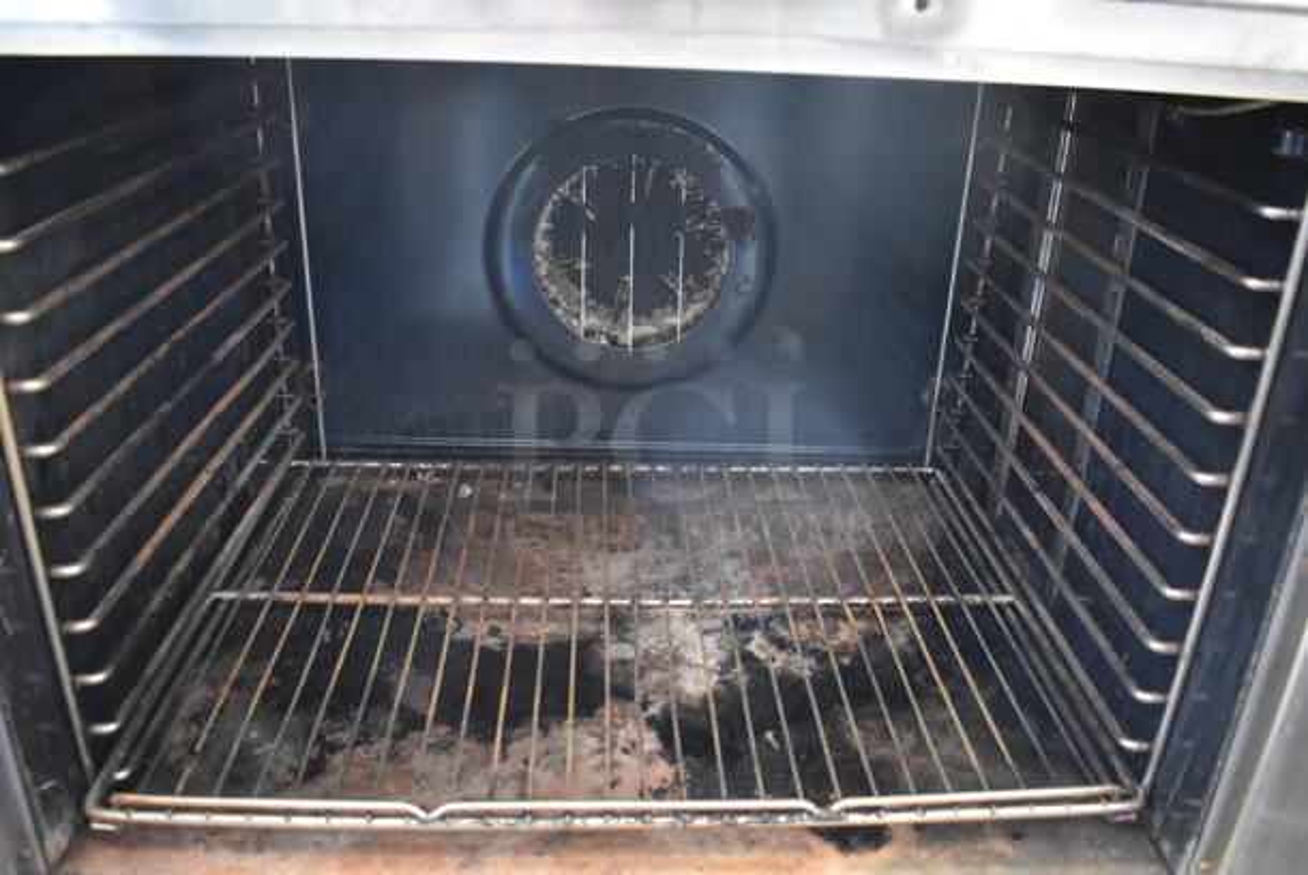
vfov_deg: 43.7
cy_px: 438
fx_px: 1091
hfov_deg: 61.9
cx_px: 654
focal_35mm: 30
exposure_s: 1/15
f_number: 3.5
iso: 3200
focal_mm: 20
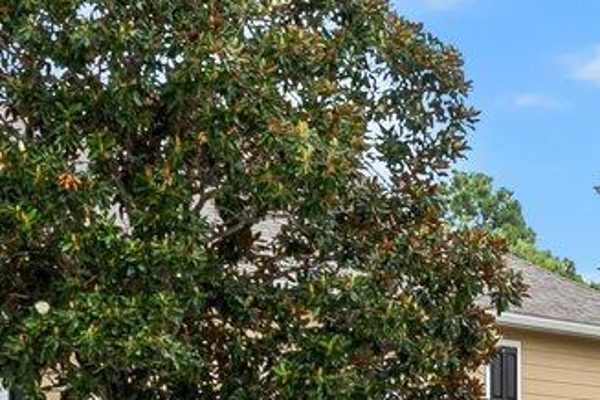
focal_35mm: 188
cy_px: 570
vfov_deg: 7.2
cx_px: 549
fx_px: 3133
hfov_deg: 10.9
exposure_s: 1/60
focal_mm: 20
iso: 125
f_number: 9
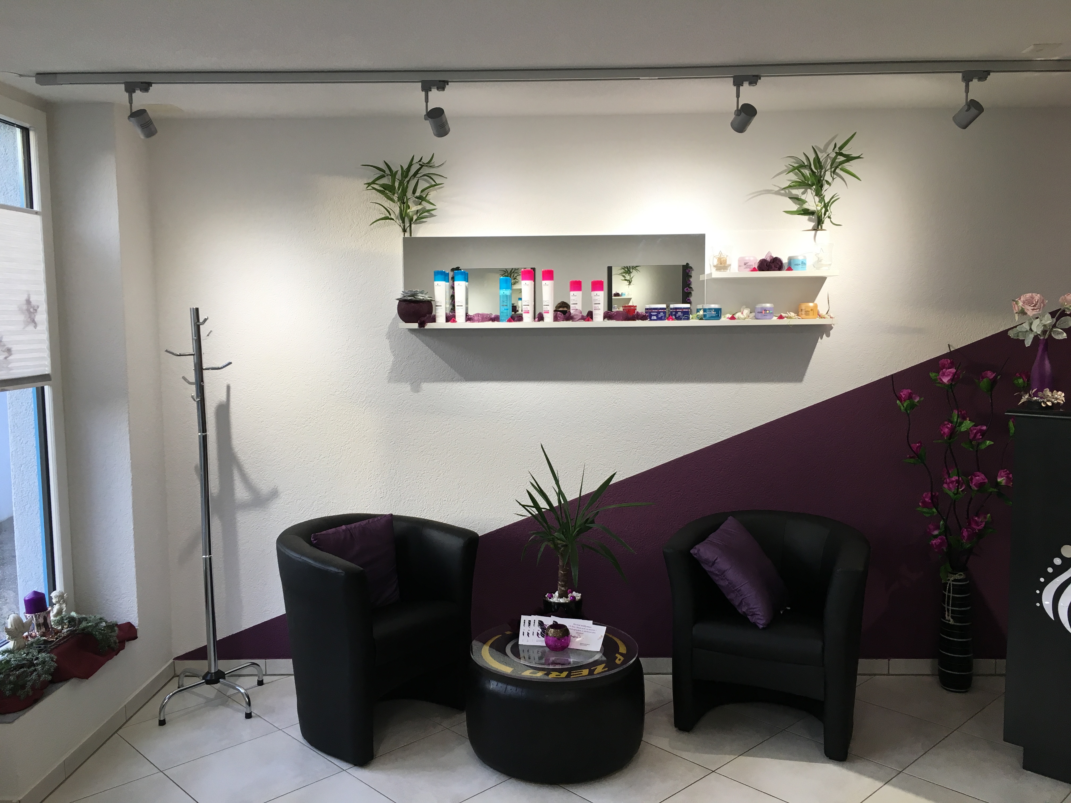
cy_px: 402
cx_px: 536
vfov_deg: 48.2
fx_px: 897
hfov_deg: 61.7
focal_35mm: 29
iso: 25
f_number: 2.2
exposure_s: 1/33
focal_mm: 4.15
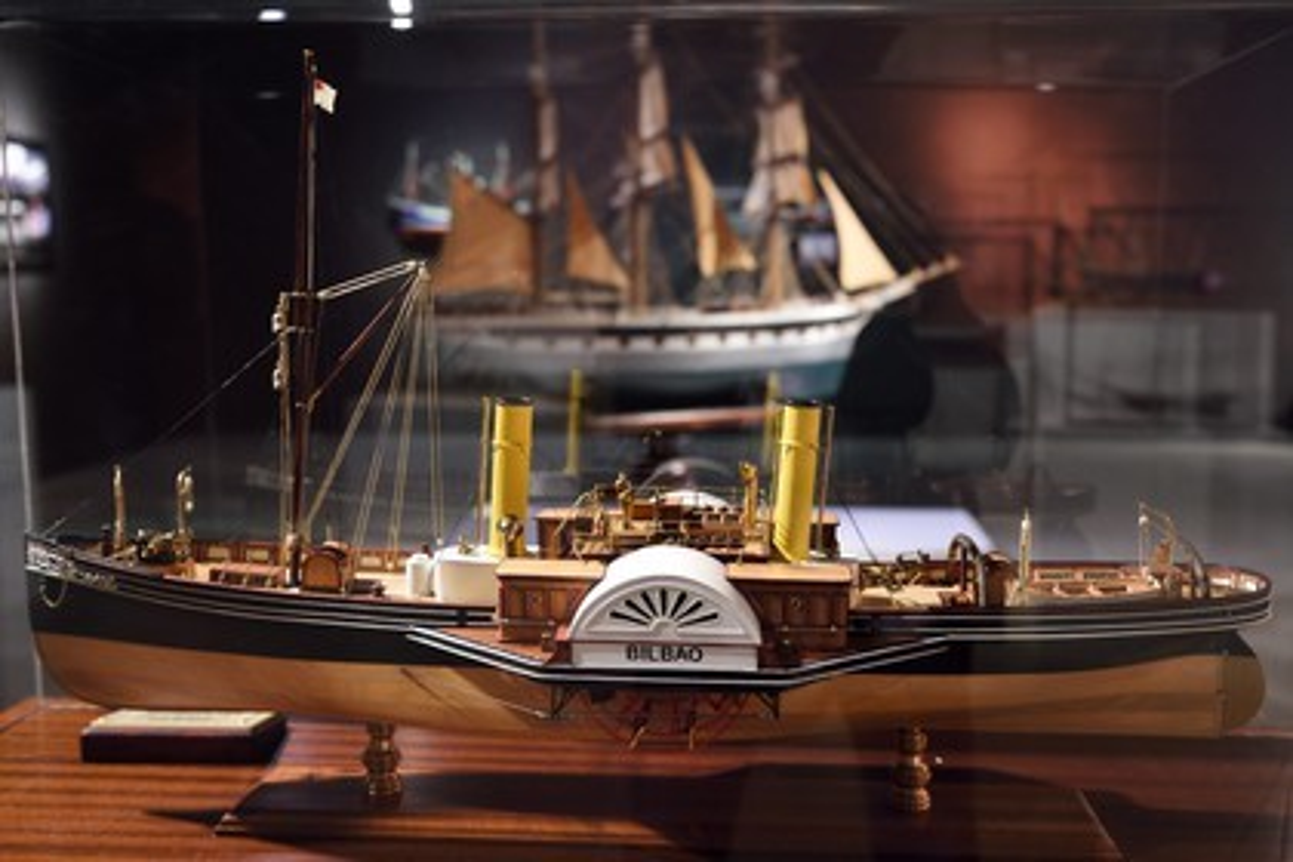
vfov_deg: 36.9
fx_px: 1293
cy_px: 431
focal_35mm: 36
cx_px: 646
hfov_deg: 53.1
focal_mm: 36
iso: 800
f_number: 4.5
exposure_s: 1/13
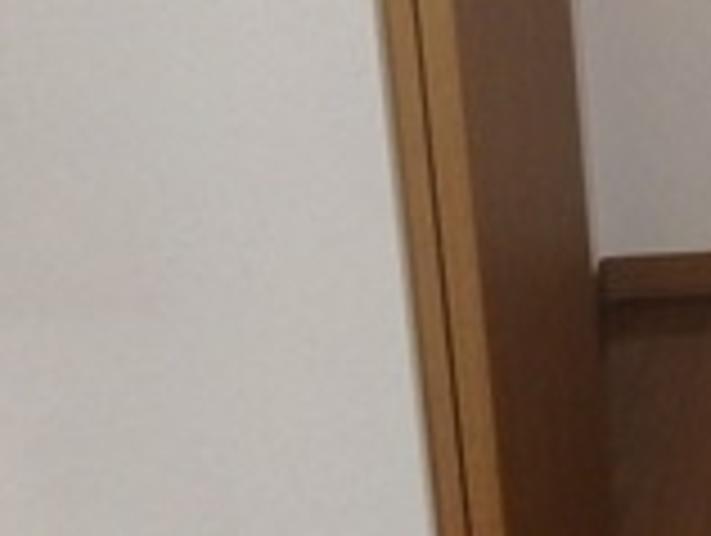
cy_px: -252
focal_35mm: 85
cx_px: 1102
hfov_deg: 19.6
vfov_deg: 16.0
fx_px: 1749
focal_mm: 3.7
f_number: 3.5
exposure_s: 1/30
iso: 400
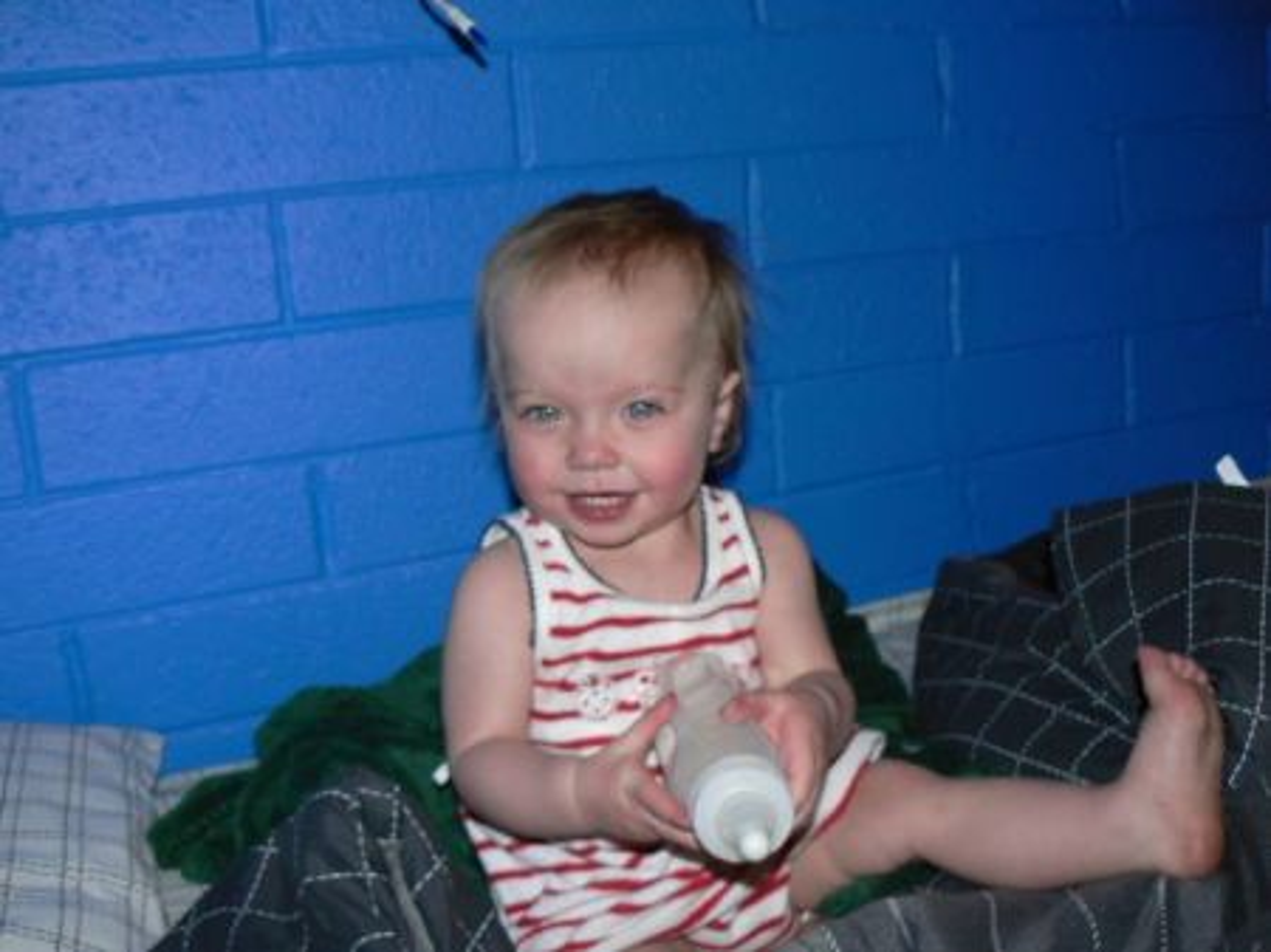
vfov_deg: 39.6
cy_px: 476
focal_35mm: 36
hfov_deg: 51.4
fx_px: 1321
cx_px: 636
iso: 100
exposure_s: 1/30
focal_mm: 6
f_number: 2.8
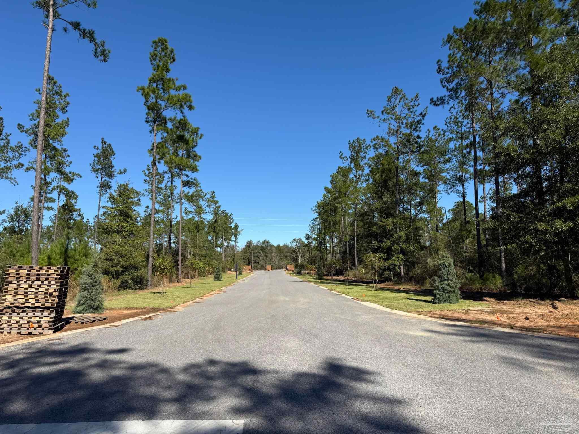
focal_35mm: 24
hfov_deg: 71.6
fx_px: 401
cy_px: 217
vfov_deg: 56.8
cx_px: 290
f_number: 1.78
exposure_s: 1/4673
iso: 80
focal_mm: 6.76
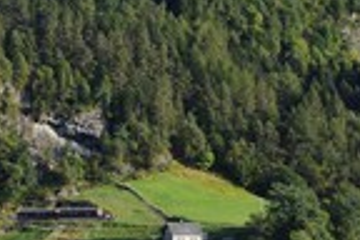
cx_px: -72
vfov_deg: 4.6
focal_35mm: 297
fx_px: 2970
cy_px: 90
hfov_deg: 6.9
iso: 200
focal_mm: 102
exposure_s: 1/400
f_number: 5
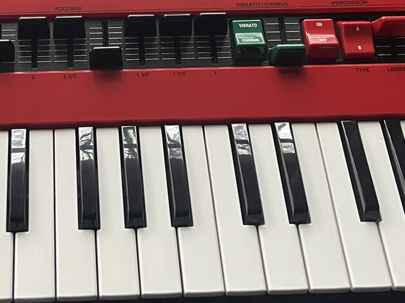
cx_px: 95
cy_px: 5
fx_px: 877
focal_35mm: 75
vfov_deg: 19.1
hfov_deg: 25.6
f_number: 1.6
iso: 400
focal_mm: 5.1
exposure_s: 1/50
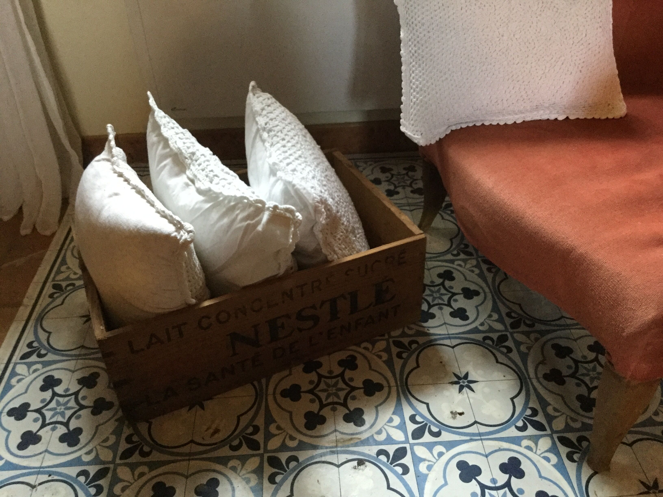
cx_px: 332
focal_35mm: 31
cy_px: 248
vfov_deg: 45.4
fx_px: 594
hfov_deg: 58.4
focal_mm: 3.3
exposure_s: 1/17
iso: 200
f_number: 2.4
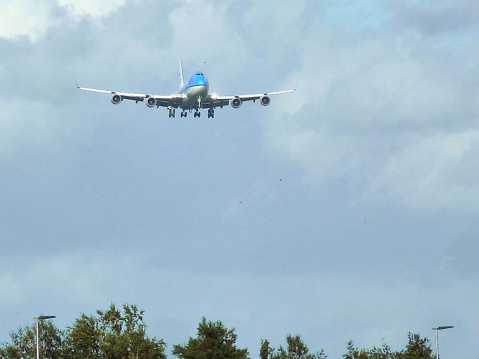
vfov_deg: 2.4
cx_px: 240
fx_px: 8524
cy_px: 180
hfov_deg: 3.2
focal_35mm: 616
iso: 125
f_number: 5.6
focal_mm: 49.2
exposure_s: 1/500
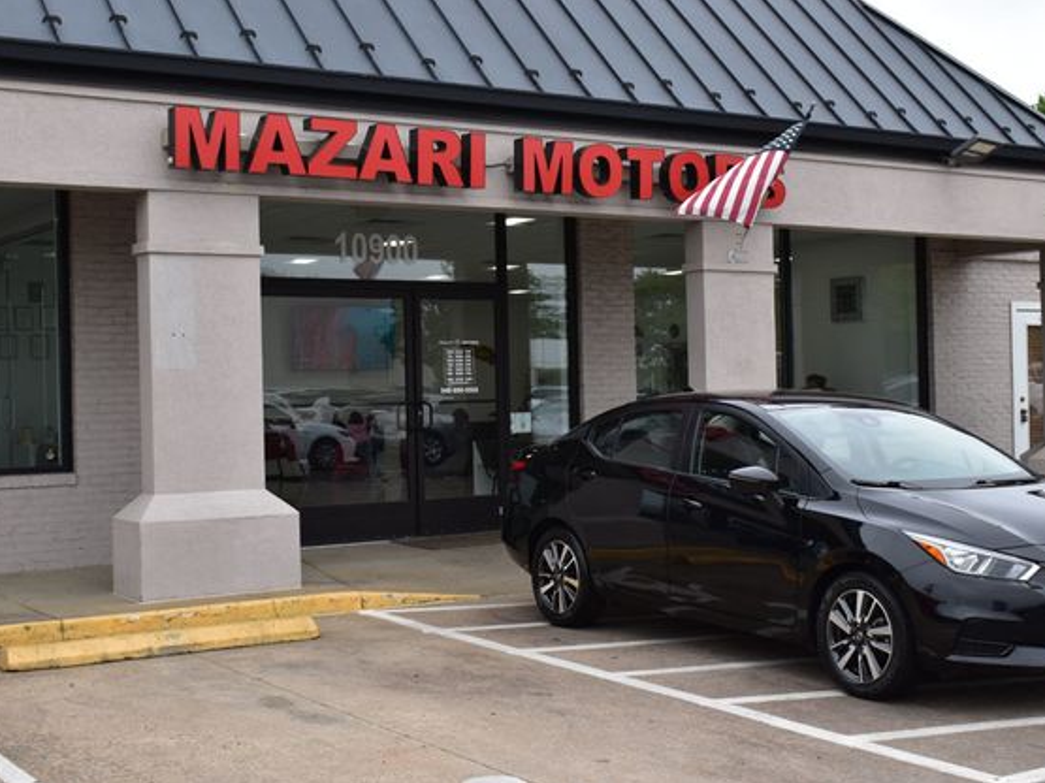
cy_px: 393
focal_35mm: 52
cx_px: 561
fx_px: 1556
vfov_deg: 28.3
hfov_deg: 37.1
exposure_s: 1/250
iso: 400
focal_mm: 31
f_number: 10
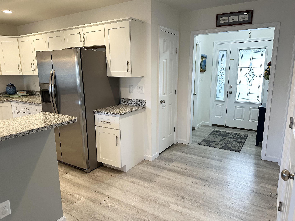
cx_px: 148
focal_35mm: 24
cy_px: 110
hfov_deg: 71.6
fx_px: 205
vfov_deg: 56.8
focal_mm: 6.86
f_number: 1.78
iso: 200
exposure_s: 1/120
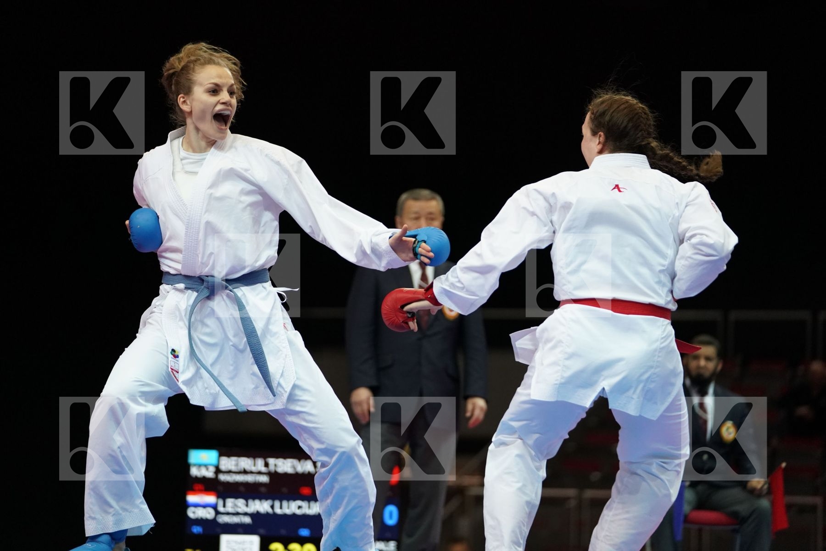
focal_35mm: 151
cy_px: 276
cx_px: 413
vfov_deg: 9.1
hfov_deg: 13.6
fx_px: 3464
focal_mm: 151
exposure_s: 1/1000
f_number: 2.8
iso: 4000
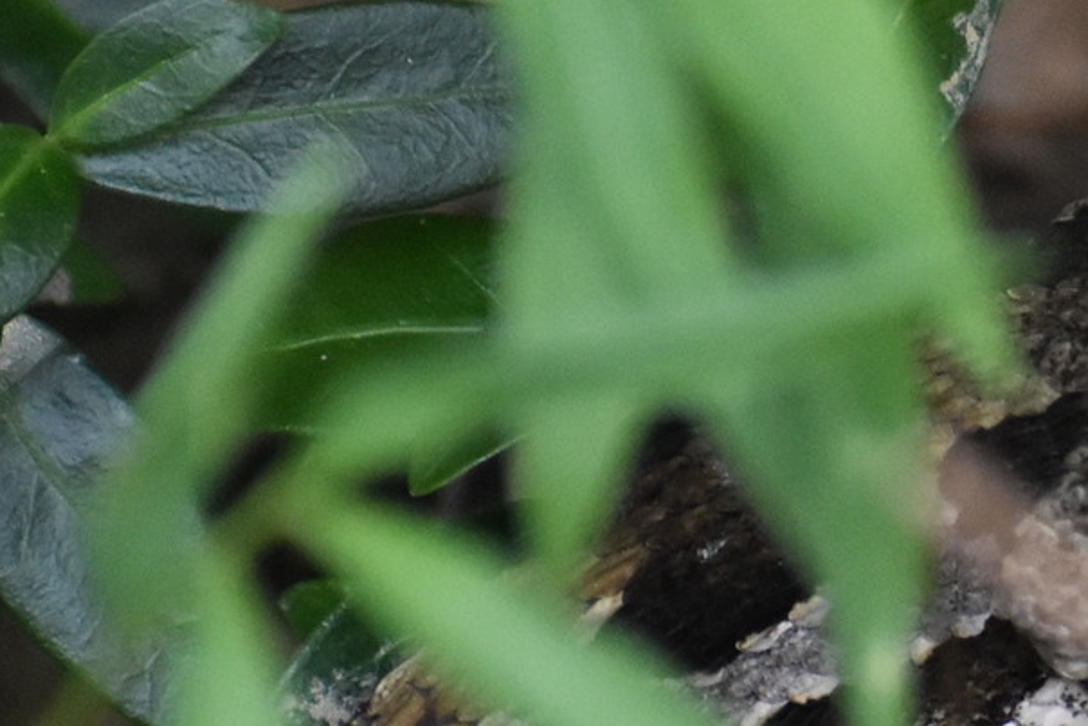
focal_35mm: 2010
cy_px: 594
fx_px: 60757
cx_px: 1301
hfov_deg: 1.0
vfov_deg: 0.7
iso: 1800
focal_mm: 270
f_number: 6
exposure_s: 1/500
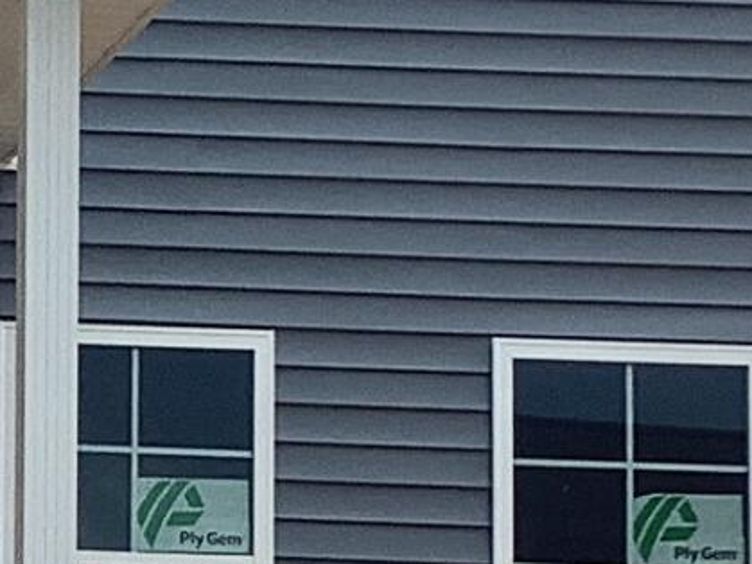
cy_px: 598
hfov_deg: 8.6
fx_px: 4821
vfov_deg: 6.7
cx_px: -510
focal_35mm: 222
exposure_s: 1/165
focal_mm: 3.3
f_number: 2.4
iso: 25
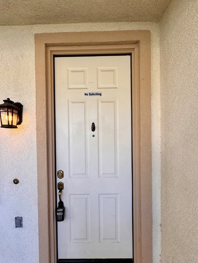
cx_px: 90
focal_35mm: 16
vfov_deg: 94.1
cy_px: 146
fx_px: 122
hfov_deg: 77.9
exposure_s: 1/217
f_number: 2.2
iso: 40
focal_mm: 2.22
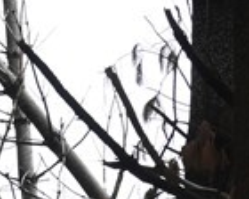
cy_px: 579
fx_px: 1938
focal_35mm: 263
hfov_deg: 7.1
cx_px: -212
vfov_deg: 5.5
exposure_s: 1/250
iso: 125
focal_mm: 24
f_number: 5.6
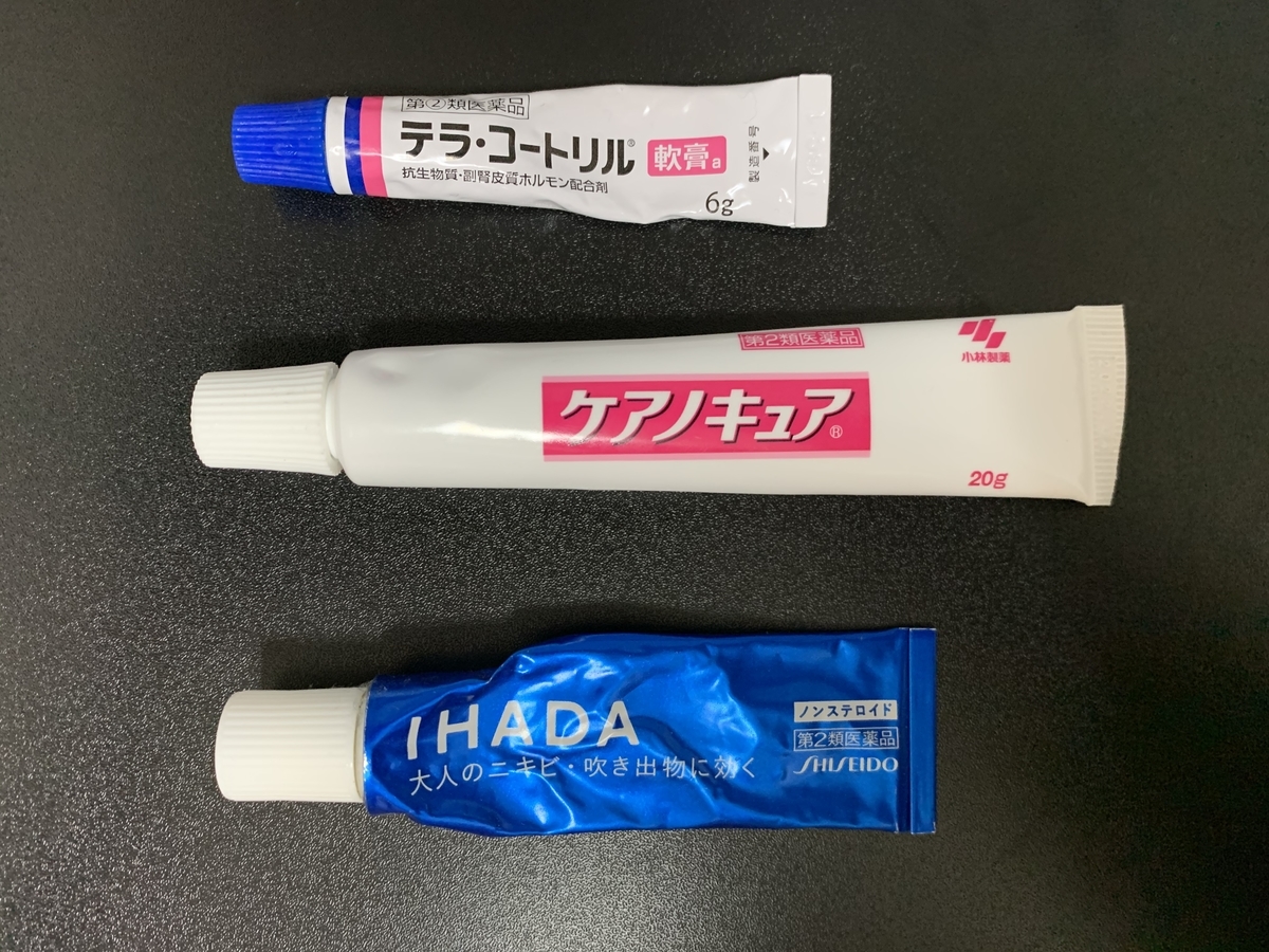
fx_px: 953
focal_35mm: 26
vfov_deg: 53.1
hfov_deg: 67.3
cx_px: 634
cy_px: 476
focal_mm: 4.25
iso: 400
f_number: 1.8
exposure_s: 1/60
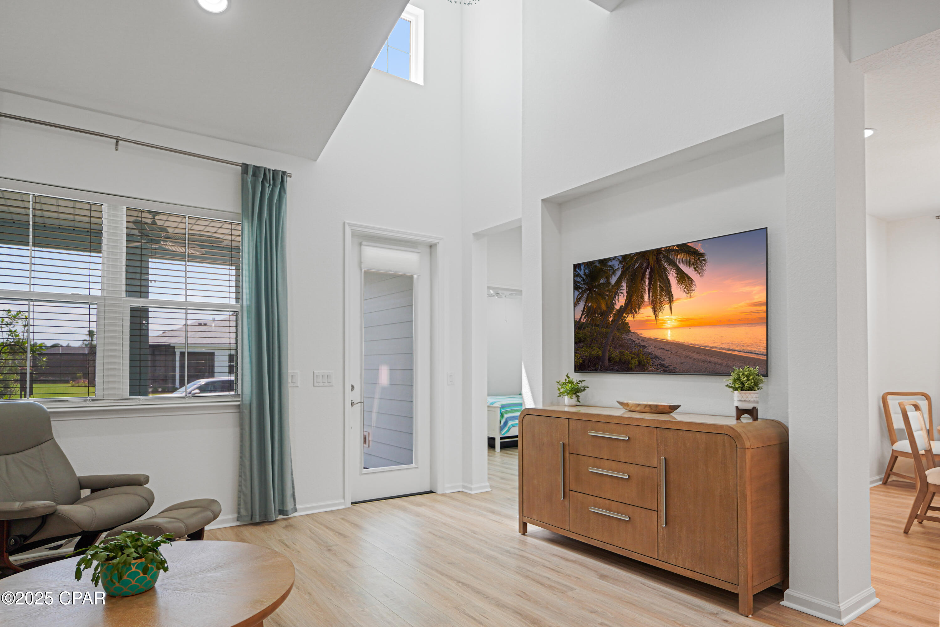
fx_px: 568
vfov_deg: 57.8
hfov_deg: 79.2
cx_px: 470
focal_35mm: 22
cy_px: 314
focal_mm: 14.5
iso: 100
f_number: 4
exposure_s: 1/20
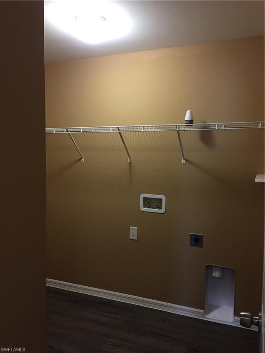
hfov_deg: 48.2
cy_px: 176
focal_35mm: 29
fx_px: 296
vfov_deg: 61.7
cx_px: 132
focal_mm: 4.15
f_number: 2.2
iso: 160
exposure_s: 1/30
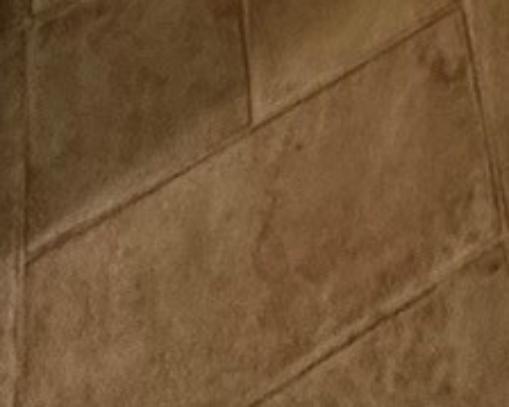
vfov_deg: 6.3
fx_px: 1762
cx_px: 1066
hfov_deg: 13.6
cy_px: -1646
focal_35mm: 117
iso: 160
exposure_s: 1/60
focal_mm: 2.22
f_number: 2.2
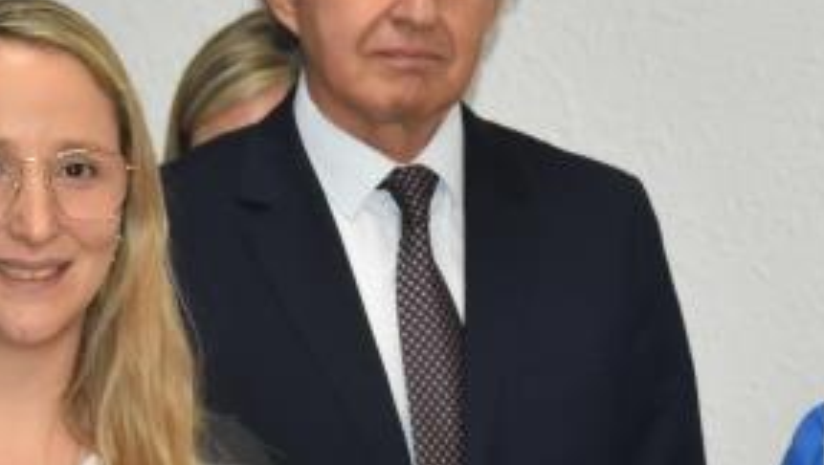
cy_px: 530
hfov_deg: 8.0
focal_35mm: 269
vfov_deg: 4.5
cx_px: 356
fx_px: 5882
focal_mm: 48
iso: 1600
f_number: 5.6
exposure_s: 1/100
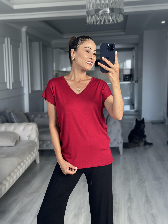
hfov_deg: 30.3
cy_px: 112
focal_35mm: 48
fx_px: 311
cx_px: 84
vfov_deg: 39.7
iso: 125
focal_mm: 6.86
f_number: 1.78
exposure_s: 1/121
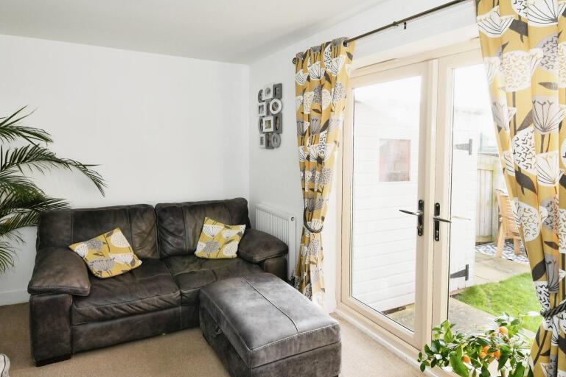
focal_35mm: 20
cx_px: 253
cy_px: 192
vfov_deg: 61.9
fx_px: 314
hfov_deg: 83.7
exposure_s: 1/60
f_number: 7.1
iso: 800
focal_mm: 10
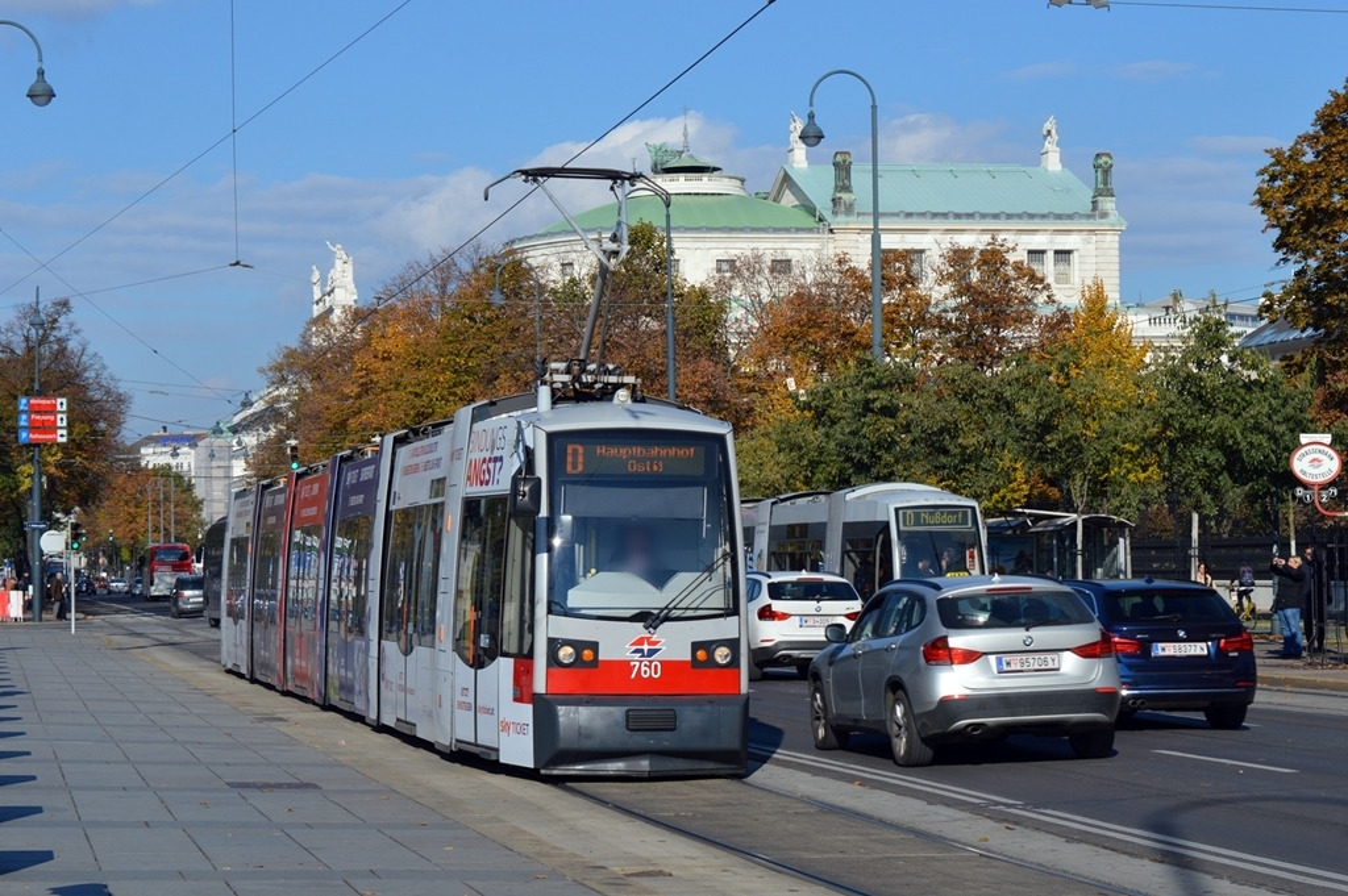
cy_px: 448
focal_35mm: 82
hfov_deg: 24.6
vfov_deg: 16.5
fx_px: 3087
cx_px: 674
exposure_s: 1/320
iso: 100
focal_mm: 55
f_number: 9
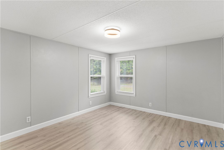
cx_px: 112
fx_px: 106
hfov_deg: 93.3
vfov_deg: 70.4
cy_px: 75
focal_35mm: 17
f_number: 8
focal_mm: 17
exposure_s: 1/30
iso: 1000
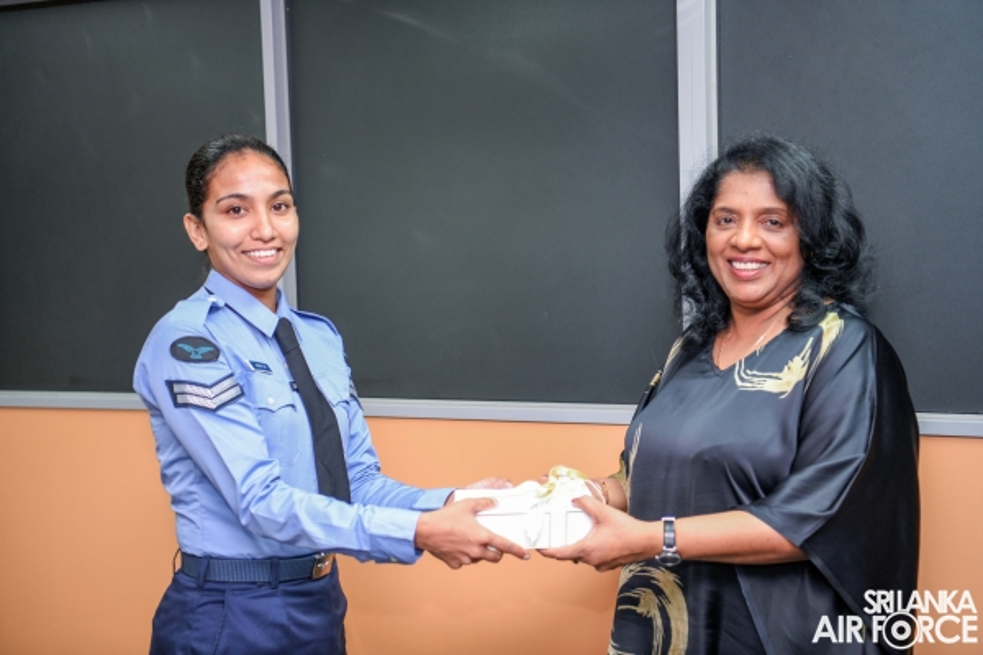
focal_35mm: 50
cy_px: 328
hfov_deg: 39.6
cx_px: 492
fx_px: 1365
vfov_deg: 27.0
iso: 1250
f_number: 2.8
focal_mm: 50
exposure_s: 1/125
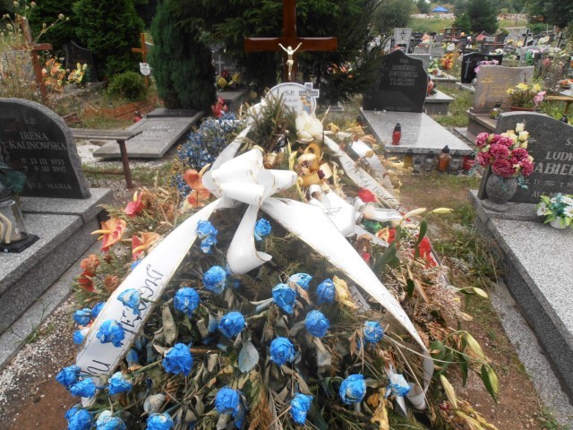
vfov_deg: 56.8
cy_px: 215
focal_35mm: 24
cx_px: 286
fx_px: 397
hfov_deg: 71.6
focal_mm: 4.2
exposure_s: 1/60
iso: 80
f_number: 7.9
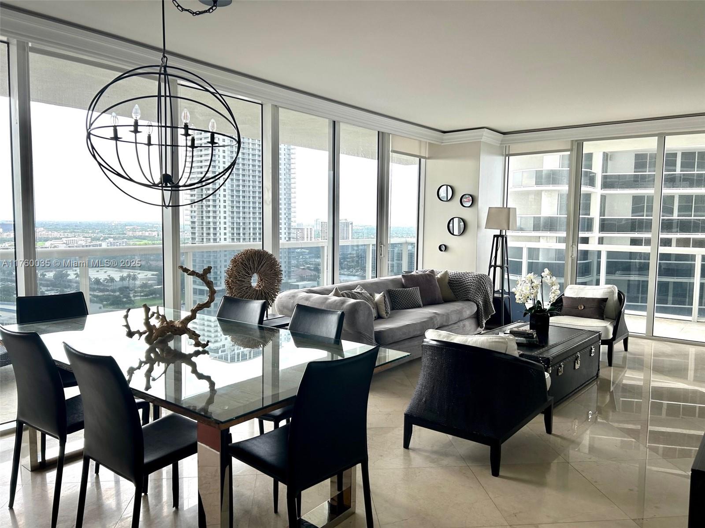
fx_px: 530
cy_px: 264
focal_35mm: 26
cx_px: 352
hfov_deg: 67.3
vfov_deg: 53.1
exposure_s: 1/160
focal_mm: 5.7
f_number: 1.5
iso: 40
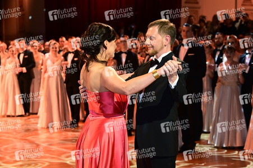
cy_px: 84
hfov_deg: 28.9
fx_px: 492
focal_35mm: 70
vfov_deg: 19.4
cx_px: 126
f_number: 4.5
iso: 3200
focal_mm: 70
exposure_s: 1/200
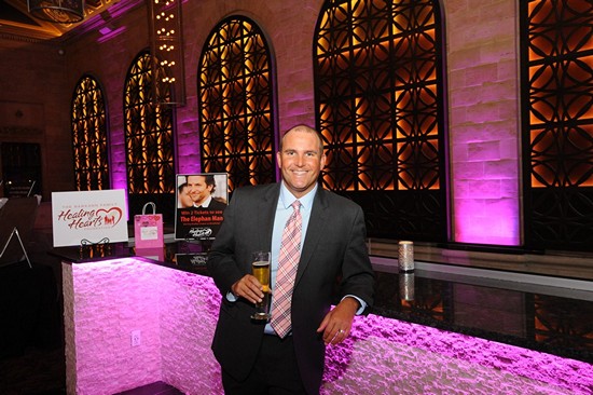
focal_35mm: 32
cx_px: 296
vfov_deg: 41.1
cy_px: 198
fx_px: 527
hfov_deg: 58.7
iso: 2500
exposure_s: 1/30
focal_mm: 32
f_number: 6.3
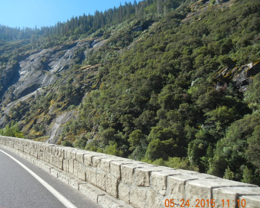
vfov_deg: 40.1
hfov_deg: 48.7
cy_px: 106
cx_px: 101
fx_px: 285
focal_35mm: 37
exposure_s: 1/812
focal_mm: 5.4
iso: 160
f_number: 3.5
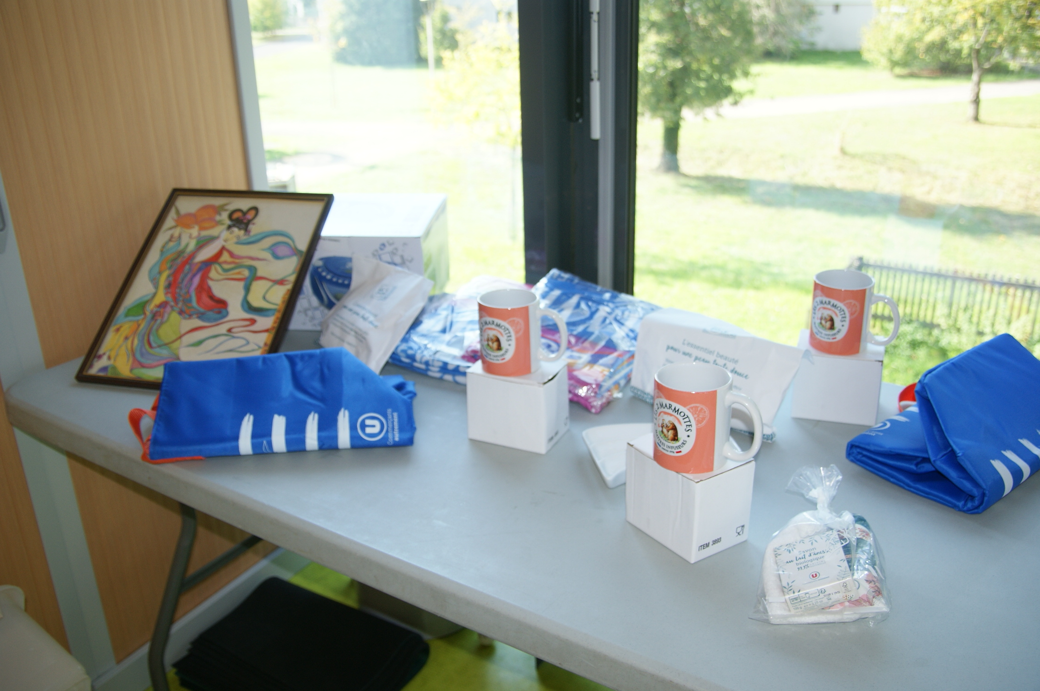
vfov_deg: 20.1
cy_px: 346
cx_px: 520
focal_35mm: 68
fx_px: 1948
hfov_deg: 29.9
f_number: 4.5
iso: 100
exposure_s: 1/80
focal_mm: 45
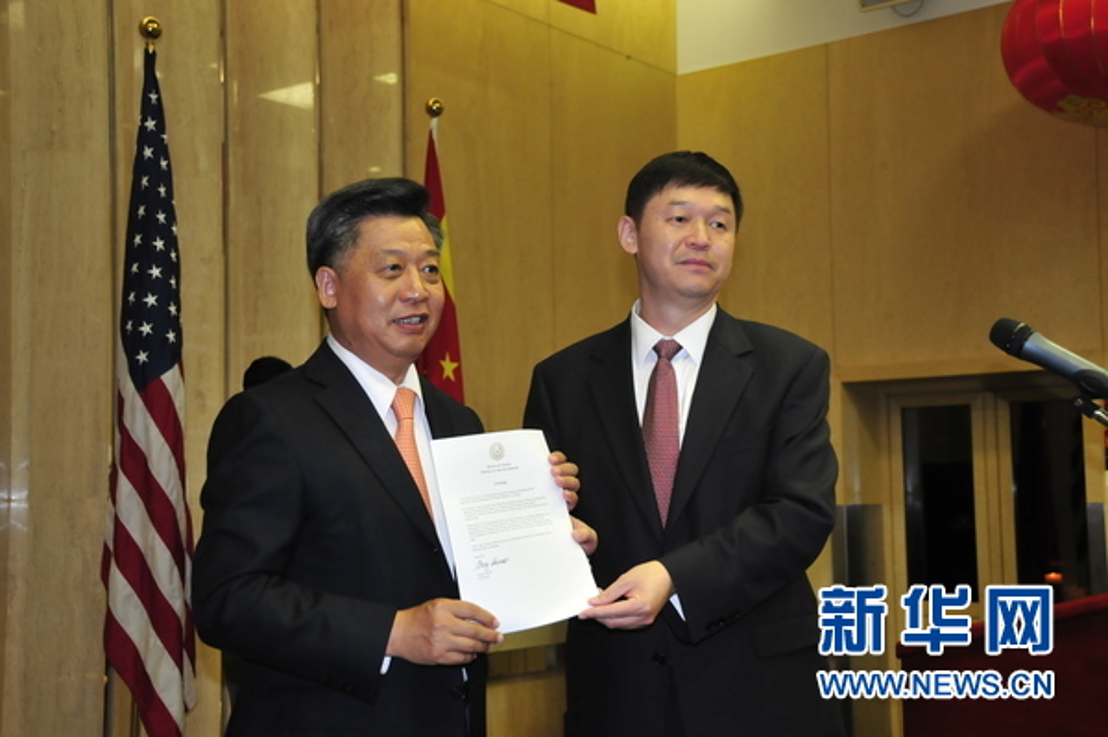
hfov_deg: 41.1
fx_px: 1476
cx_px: 554
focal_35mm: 48
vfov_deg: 28.0
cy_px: 368
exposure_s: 1/60
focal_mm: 32
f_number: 5
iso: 800
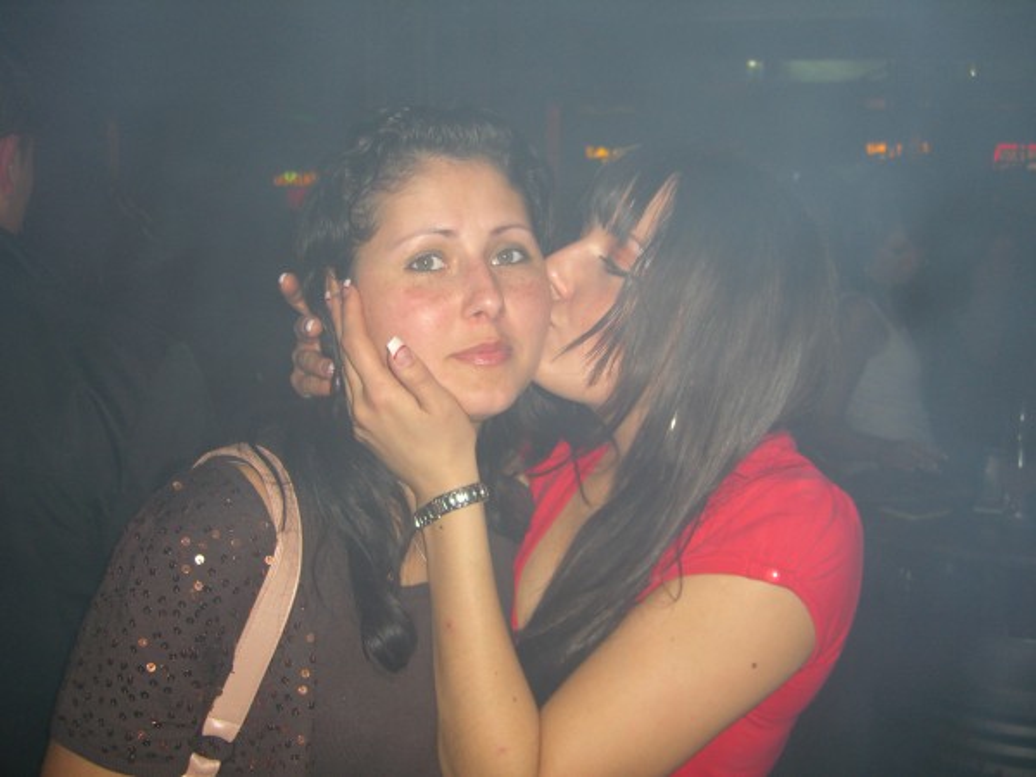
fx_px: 1137
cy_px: 388
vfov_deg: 37.7
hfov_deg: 49.0
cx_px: 518
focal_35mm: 38
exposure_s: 1/60
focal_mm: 7.9
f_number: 2.8
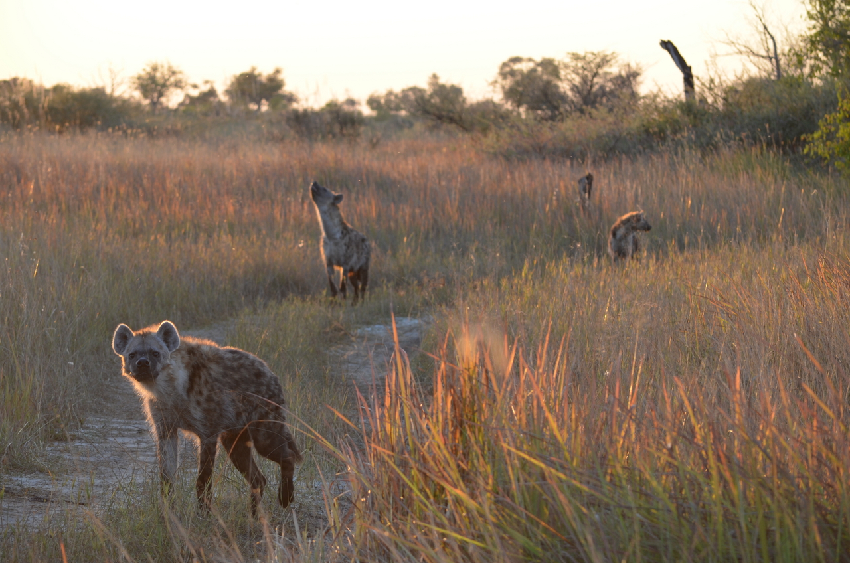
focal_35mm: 158
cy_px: 282
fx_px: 3711
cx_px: 425
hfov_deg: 13.1
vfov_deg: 8.7
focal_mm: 105
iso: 250
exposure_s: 1/125
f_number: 5.6
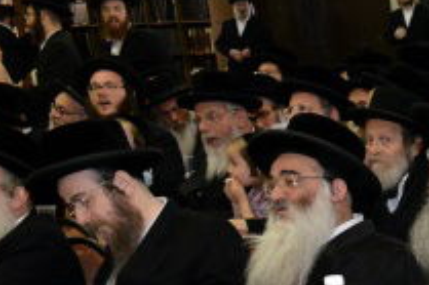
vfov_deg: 9.3
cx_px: 1004
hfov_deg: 11.9
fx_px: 1691
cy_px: 460
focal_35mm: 142
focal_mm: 29
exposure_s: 1/125
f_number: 5.6
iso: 1250
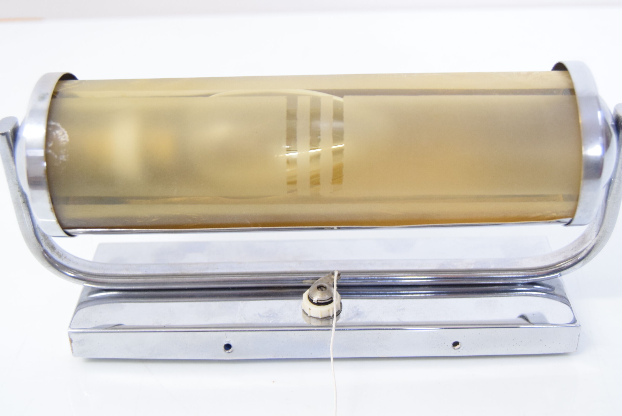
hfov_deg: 38.2
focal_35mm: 52
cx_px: 318
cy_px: 192
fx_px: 899
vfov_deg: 26.0
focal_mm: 30
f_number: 5
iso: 1600
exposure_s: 1/100
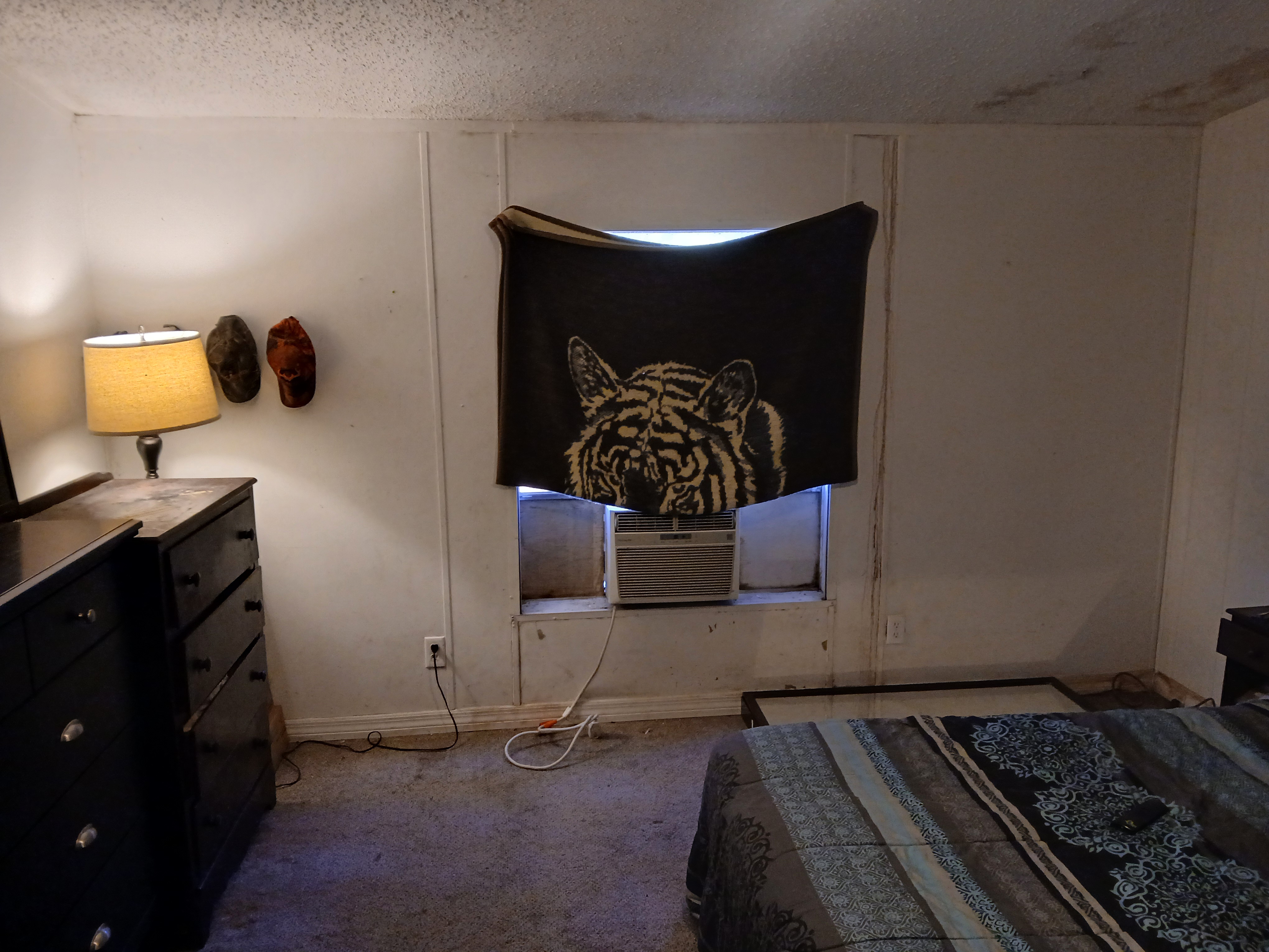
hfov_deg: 67.3
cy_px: 476
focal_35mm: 26
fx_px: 953
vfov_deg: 53.1
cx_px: 634
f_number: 1.8
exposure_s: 1/30
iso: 250
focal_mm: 3.98
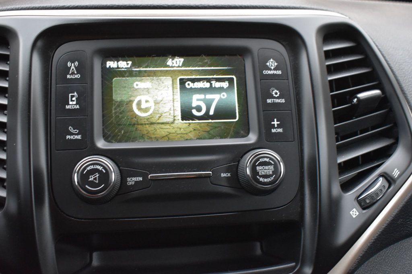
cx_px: 206
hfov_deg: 47.9
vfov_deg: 33.0
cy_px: 137
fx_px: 463
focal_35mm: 40
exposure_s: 1/15
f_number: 5.6
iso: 1600
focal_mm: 27
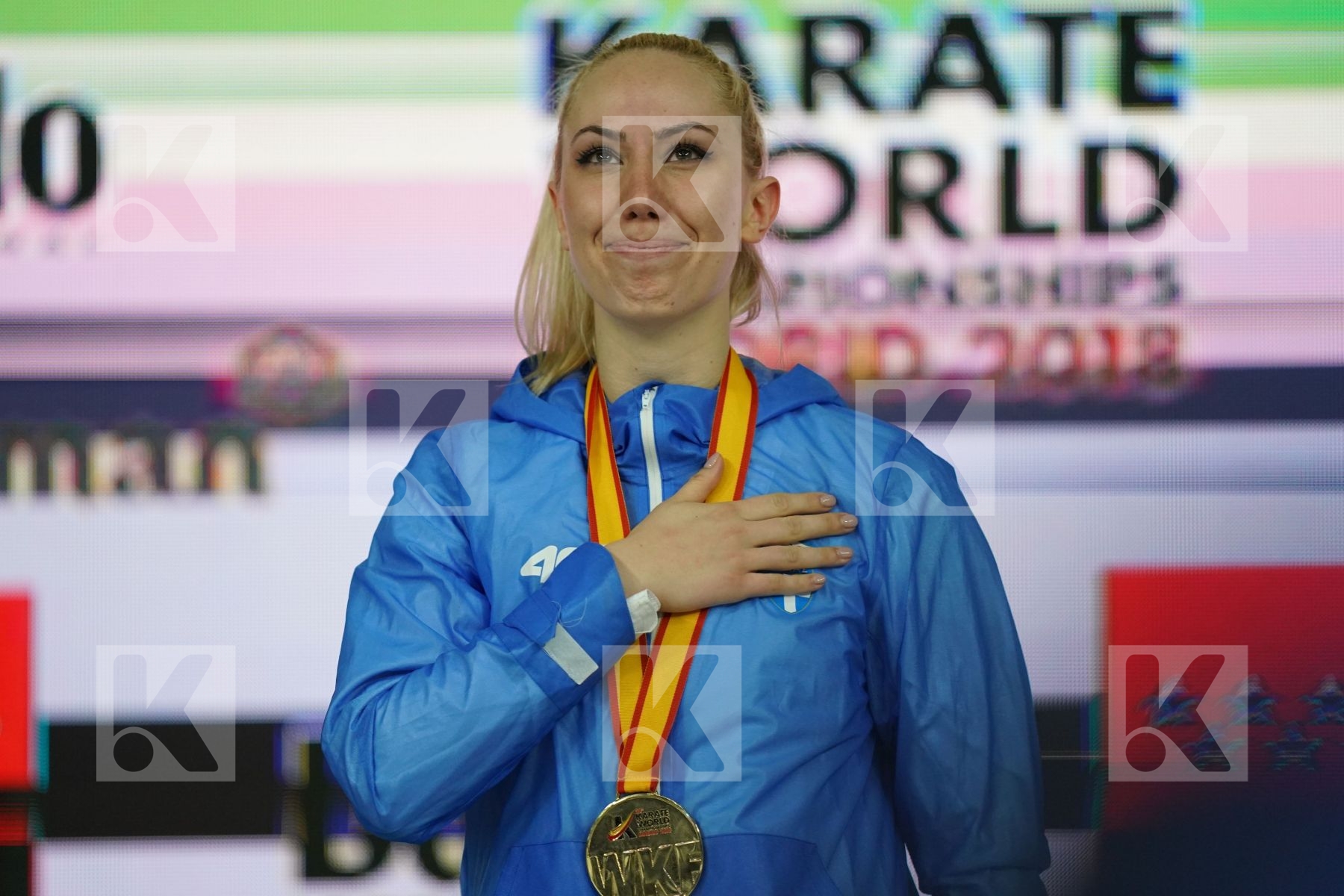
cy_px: 448
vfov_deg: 3.4
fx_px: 14932
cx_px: 672
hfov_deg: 5.2
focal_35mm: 400
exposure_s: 1/500
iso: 3200
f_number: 2.8
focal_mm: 400
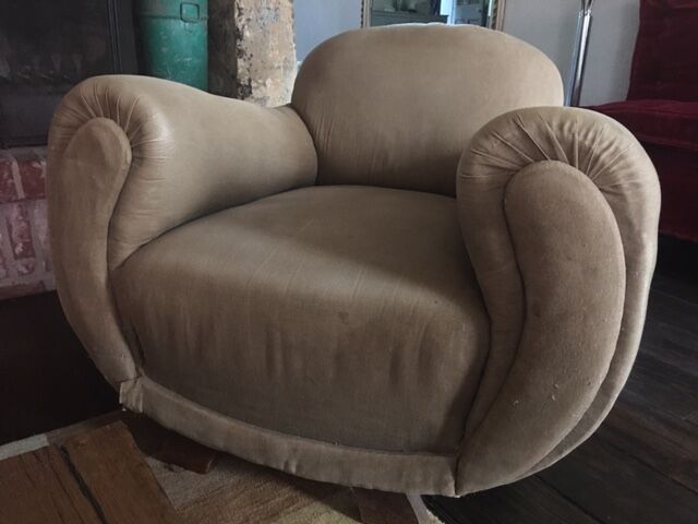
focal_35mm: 29
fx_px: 585
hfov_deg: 61.7
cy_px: 262
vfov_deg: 48.2
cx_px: 349
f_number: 2.2
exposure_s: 1/4
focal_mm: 4.15
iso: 125
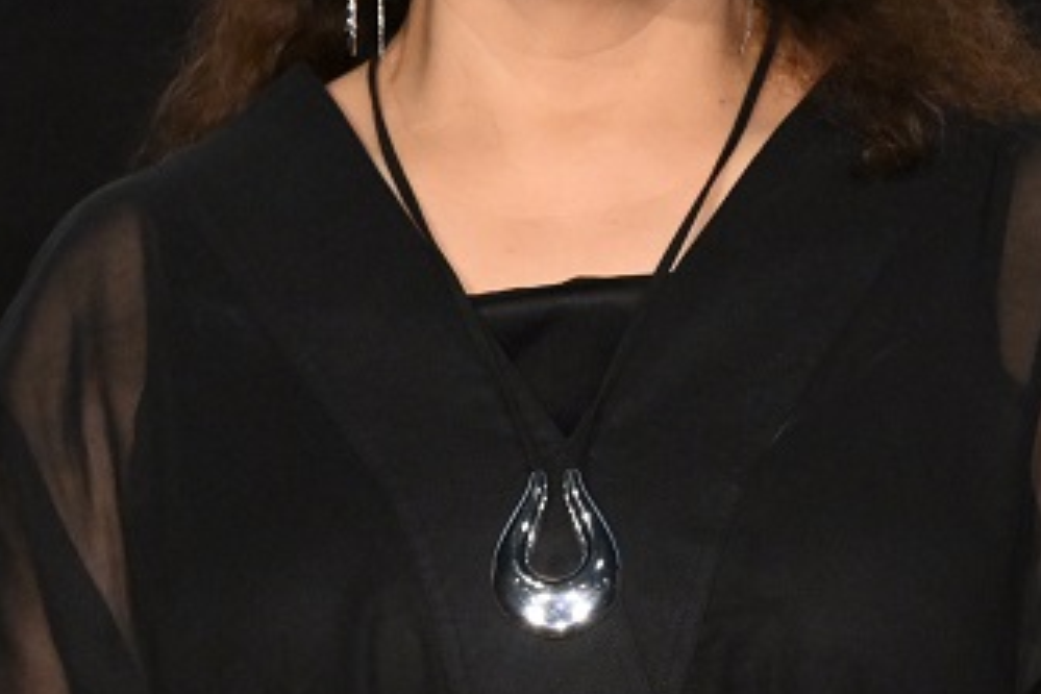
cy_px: 419
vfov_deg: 2.7
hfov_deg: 4.1
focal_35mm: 503
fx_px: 14544
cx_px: 583
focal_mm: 135
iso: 3200
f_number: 6.3
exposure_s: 1/200
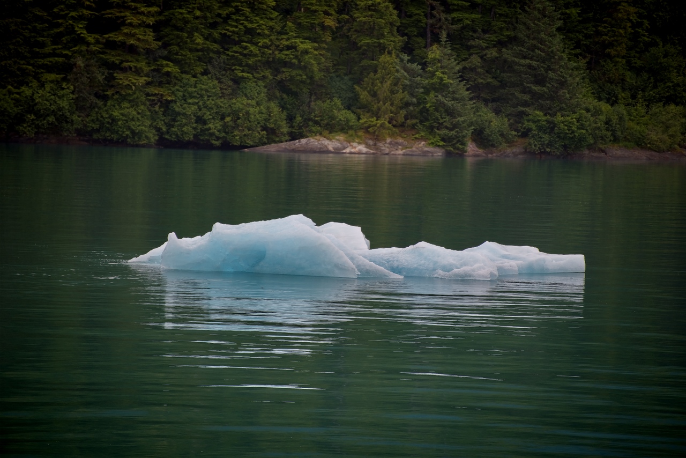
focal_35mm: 220
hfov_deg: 9.4
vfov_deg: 6.2
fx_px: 4193
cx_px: 343
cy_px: 229
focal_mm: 220
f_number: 5.3
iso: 180
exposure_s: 1/500
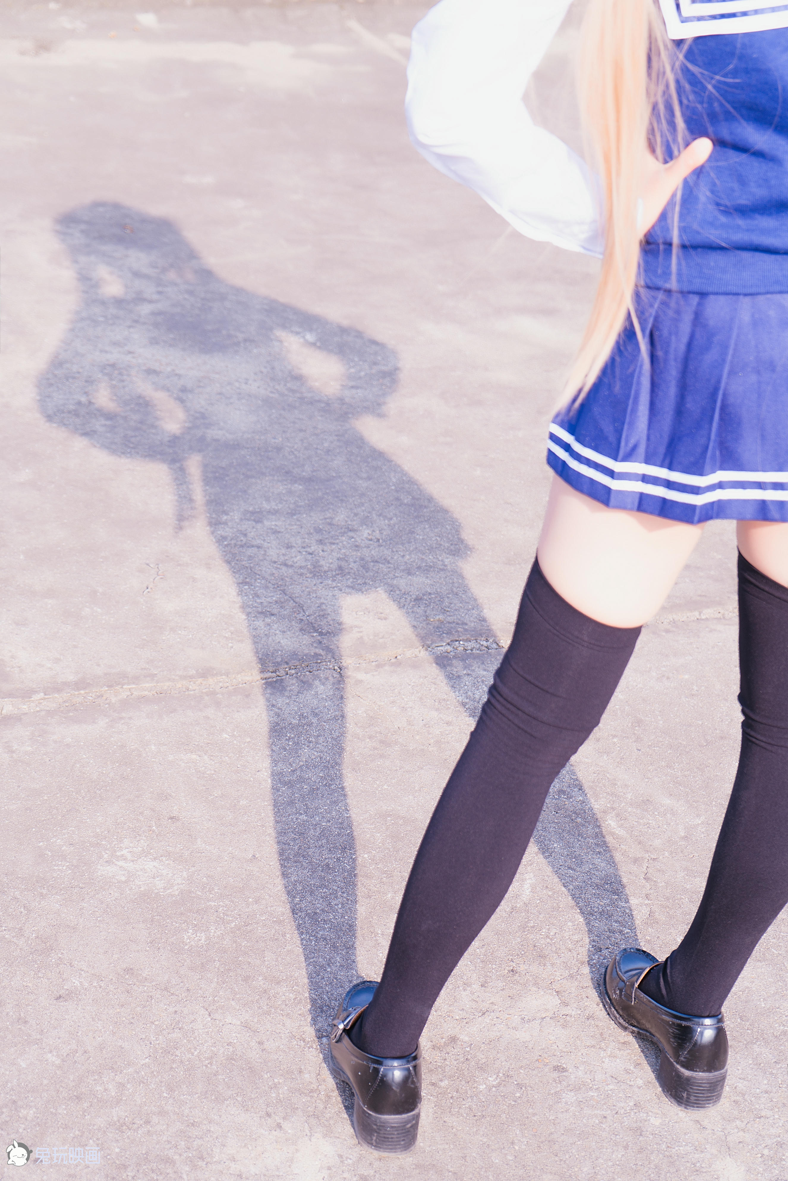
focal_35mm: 70
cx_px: 394
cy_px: 590
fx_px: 2297
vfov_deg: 28.8
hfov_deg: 19.5
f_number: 5.6
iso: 100
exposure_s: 1/125
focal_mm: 70
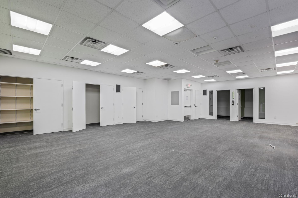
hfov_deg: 100.4
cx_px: 151
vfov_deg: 77.2
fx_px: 124
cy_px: 93
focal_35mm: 15
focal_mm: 14
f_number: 8
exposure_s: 1/1.25
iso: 100
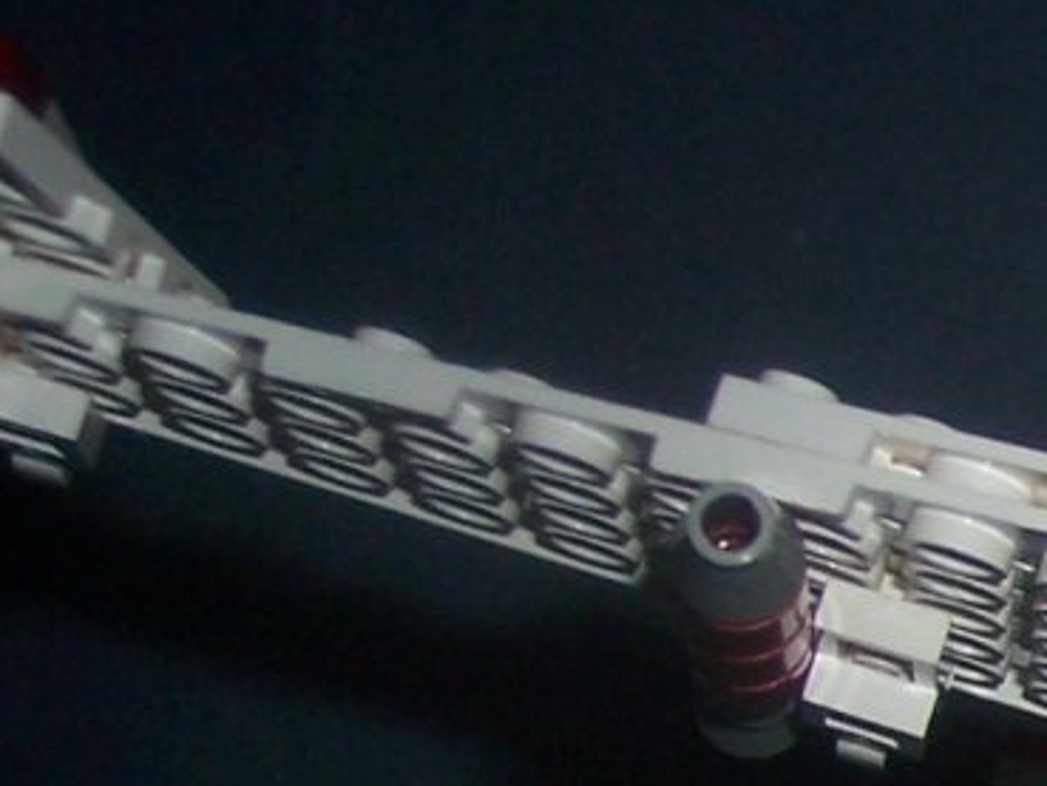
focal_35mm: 169
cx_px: 2210
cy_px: 1178
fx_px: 5113
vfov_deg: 8.6
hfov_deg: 10.6
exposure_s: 1/60
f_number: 2.8
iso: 100
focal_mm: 8
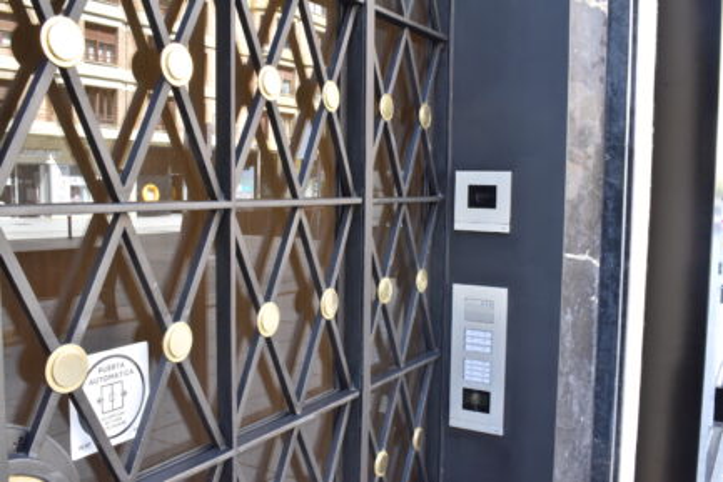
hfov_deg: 55.1
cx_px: 362
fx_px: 693
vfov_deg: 38.4
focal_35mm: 34
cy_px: 241
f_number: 25
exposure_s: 1/20
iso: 800
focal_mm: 23
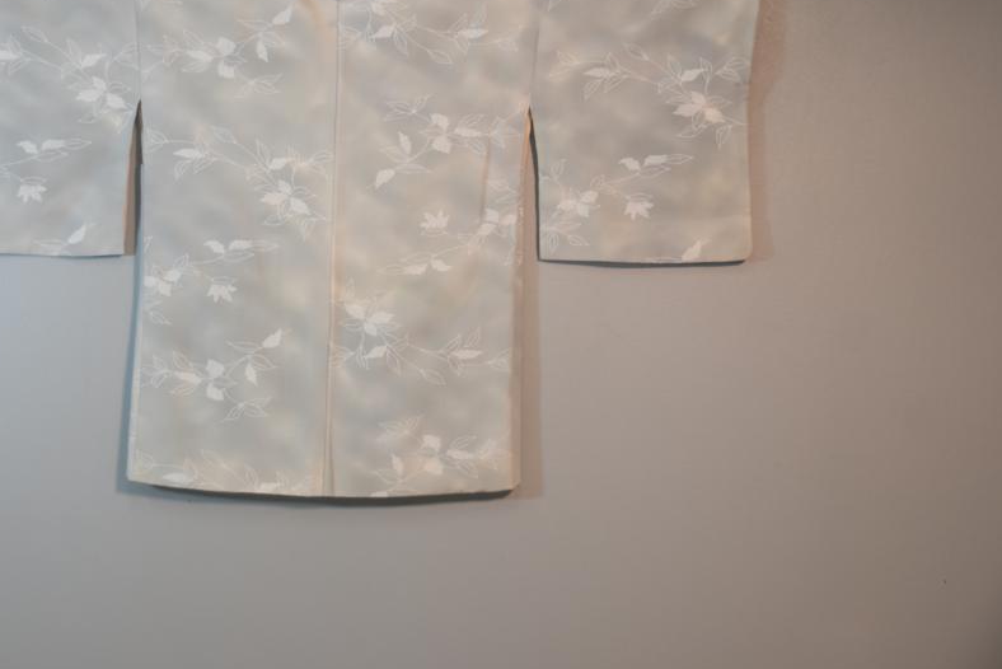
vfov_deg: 20.6
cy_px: 237
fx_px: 1838
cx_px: 323
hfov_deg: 30.2
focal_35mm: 66
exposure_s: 1/80
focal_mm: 32
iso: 400
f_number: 4.5
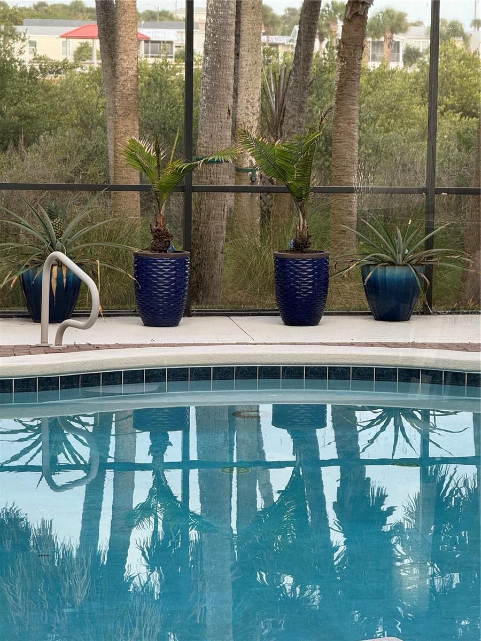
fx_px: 2223
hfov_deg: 12.3
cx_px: 240
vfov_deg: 16.4
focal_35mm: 120
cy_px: 320
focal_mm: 15.66
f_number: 2.8
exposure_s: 1/99
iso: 50
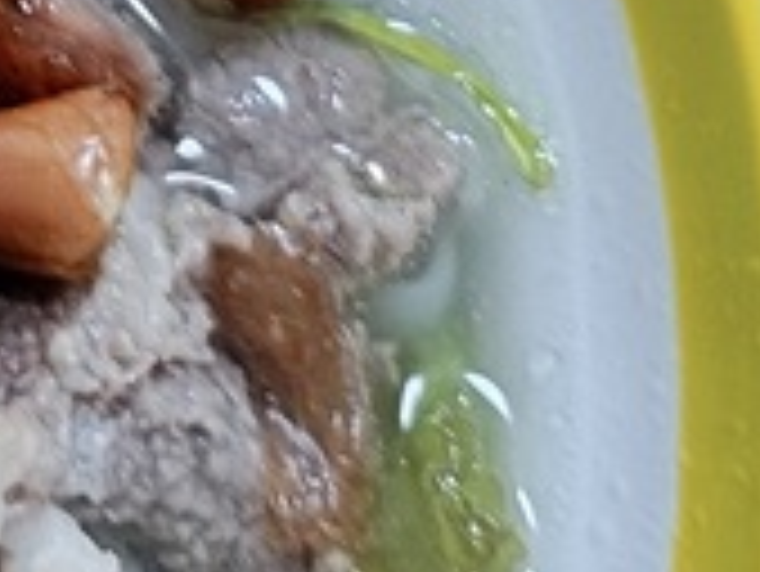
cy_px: -1081
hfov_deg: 6.6
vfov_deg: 4.9
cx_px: -742
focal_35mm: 291
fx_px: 6393
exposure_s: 1/33
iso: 400
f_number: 1.78
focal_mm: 6.76
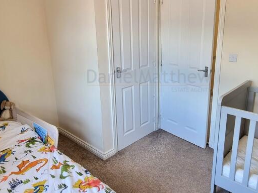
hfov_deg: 66.9
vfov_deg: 52.8
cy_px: 80
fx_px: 194
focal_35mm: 26
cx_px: 148
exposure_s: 1/50
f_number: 2.2
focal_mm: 2.2
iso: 64
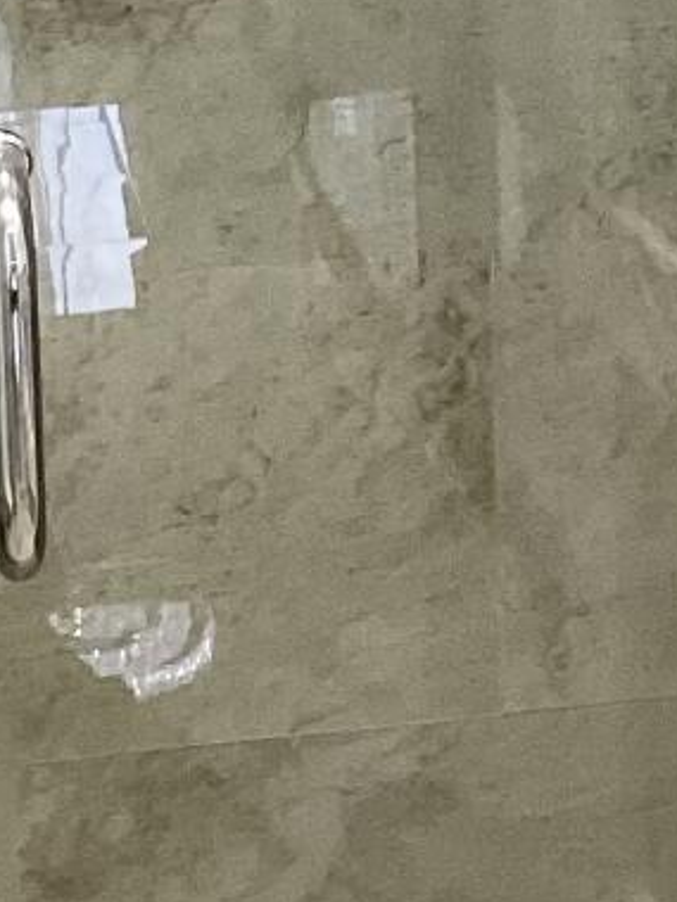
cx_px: 553
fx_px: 4250
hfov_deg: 9.1
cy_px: -207
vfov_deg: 11.8
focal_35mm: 163
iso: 125
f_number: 2.4
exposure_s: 1/60
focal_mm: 3.3
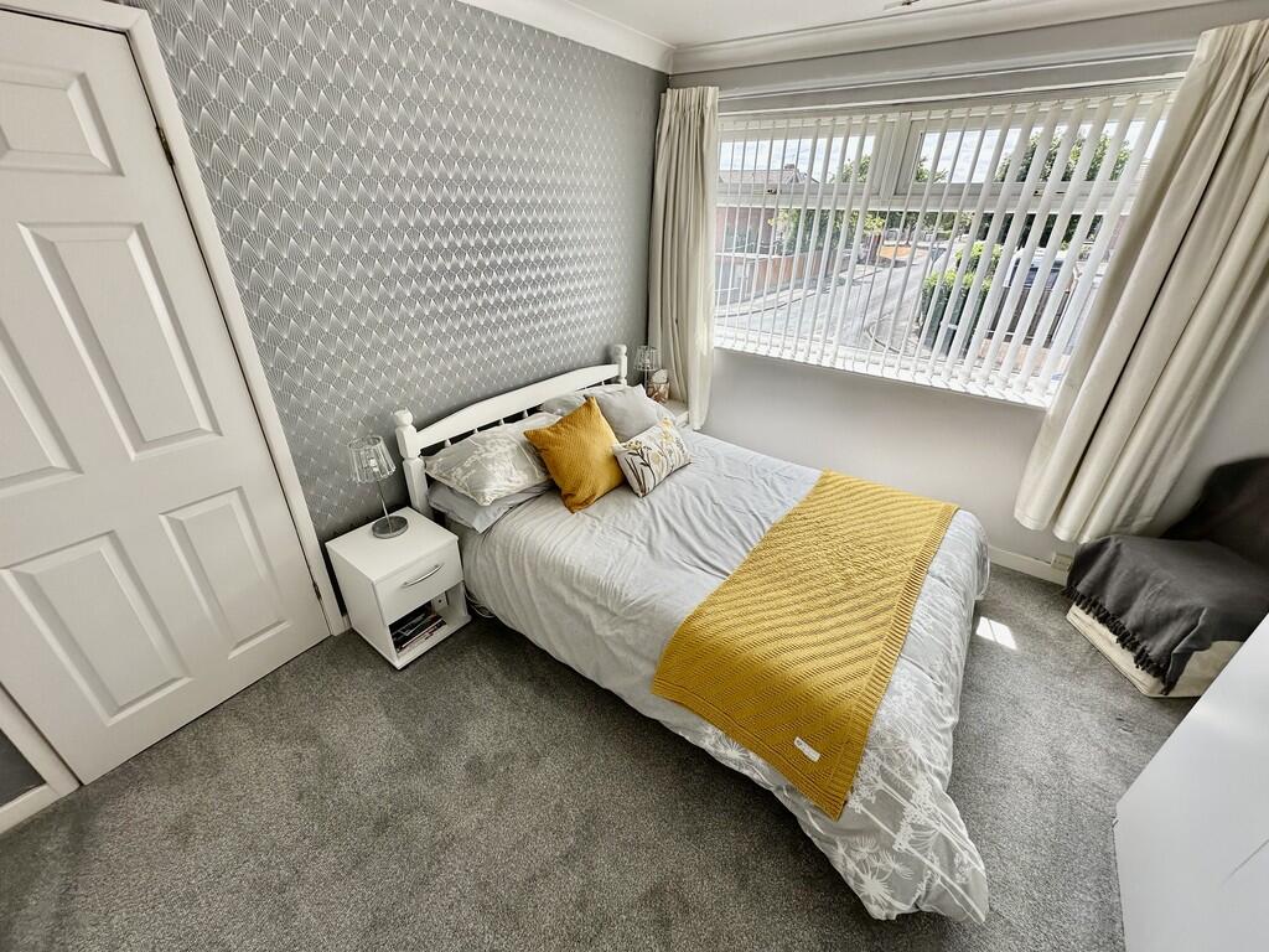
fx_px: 513
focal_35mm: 14
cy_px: 476
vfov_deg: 85.7
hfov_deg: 102.1
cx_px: 634
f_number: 2.2
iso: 40
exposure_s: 1/254
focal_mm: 2.22
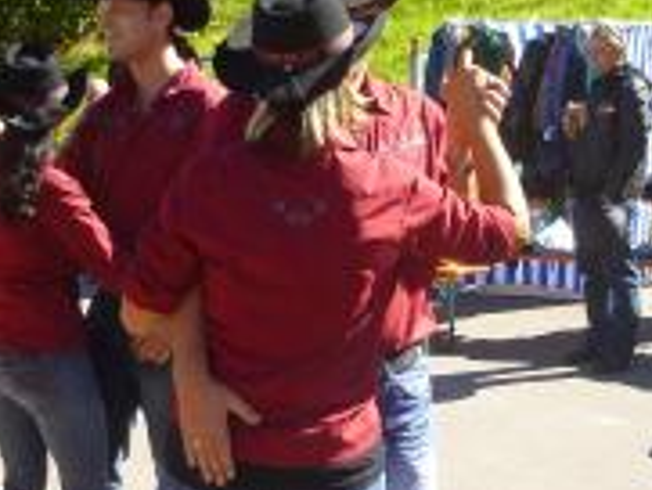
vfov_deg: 17.7
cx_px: 616
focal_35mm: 83
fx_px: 1564
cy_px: 375
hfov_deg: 22.8
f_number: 3.1
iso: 100
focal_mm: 4.5
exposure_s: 1/320
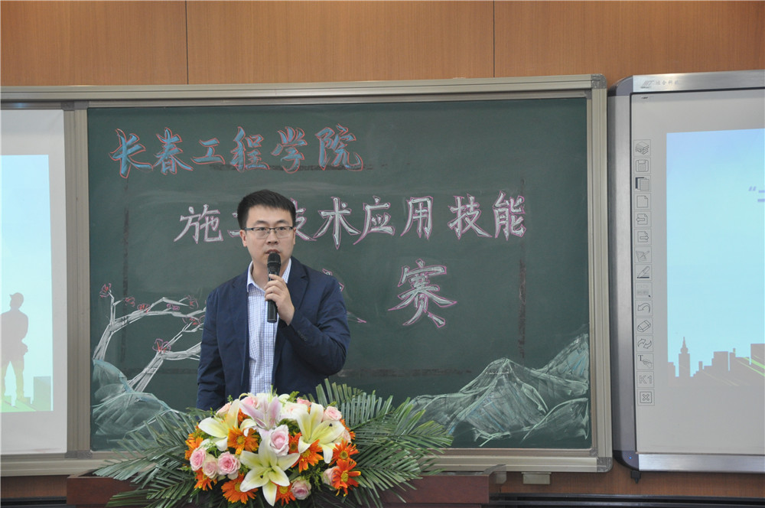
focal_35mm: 99
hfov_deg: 20.6
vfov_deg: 13.8
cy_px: 254
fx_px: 2101
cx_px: 382
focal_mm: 66
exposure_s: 1/40
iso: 800
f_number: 5.3
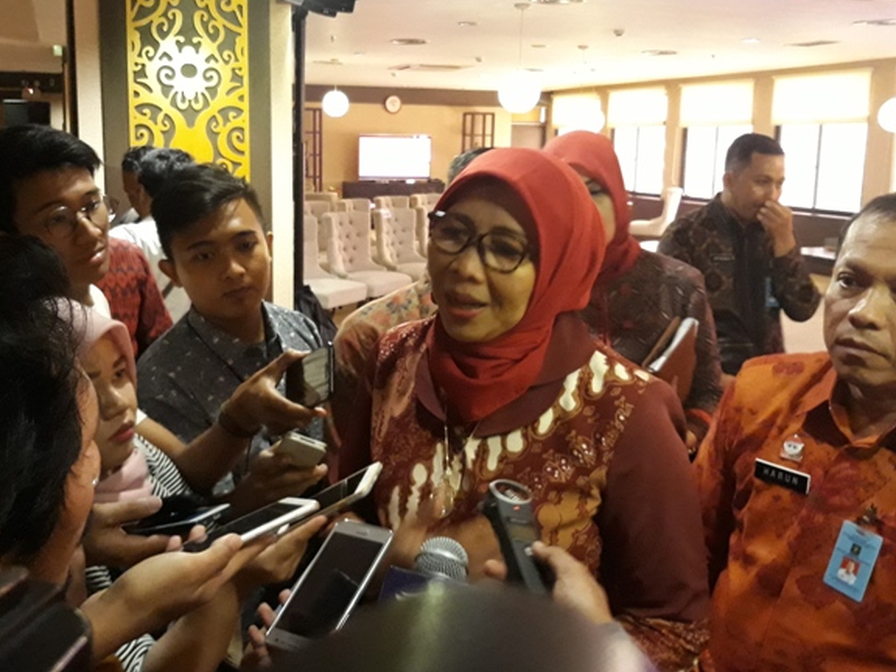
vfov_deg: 46.7
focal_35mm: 30
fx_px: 777
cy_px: 306
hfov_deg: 59.8
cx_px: 400
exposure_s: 1/25
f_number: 1.7
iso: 640
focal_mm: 3.71
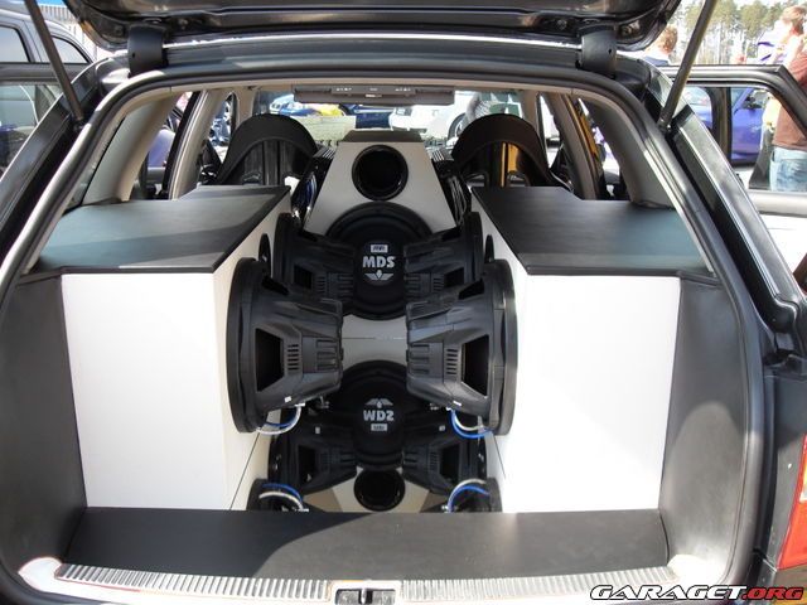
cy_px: 302
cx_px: 404
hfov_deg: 54.0
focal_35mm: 34
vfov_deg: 41.8
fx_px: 793
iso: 80
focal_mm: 6.3
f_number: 2.8
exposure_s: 1/250
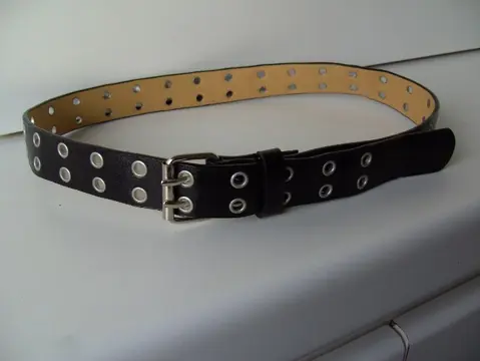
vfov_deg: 38.7
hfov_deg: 50.1
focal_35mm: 37
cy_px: 180
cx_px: 240
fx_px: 513
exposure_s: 1/59
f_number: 3.5
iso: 64
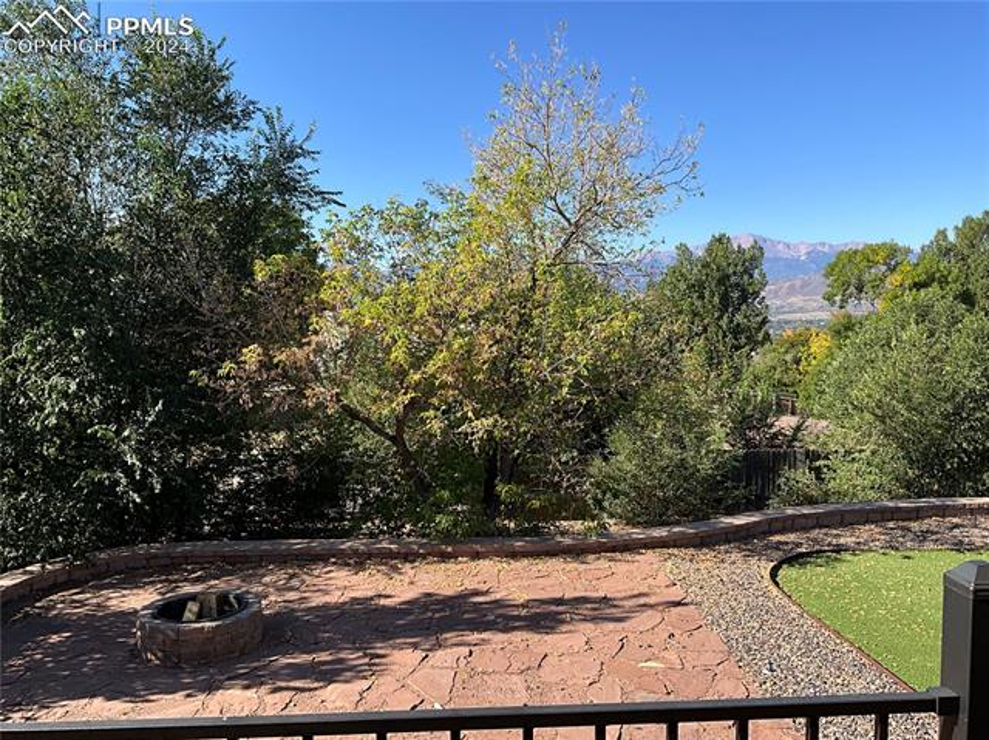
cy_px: 370
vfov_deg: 48.2
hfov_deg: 61.7
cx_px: 494
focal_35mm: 29
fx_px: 828
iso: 25
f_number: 1.8
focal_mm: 3
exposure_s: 1/944
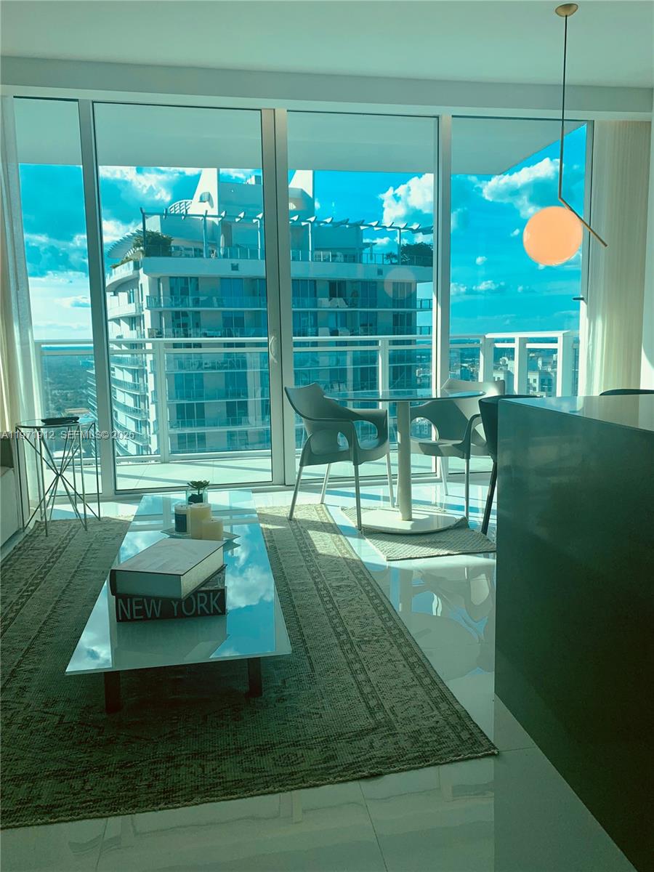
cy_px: 436
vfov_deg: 67.3
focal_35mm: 26
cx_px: 327
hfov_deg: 53.1
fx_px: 655
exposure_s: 1/1088
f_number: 1.8
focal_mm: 4.25
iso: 25
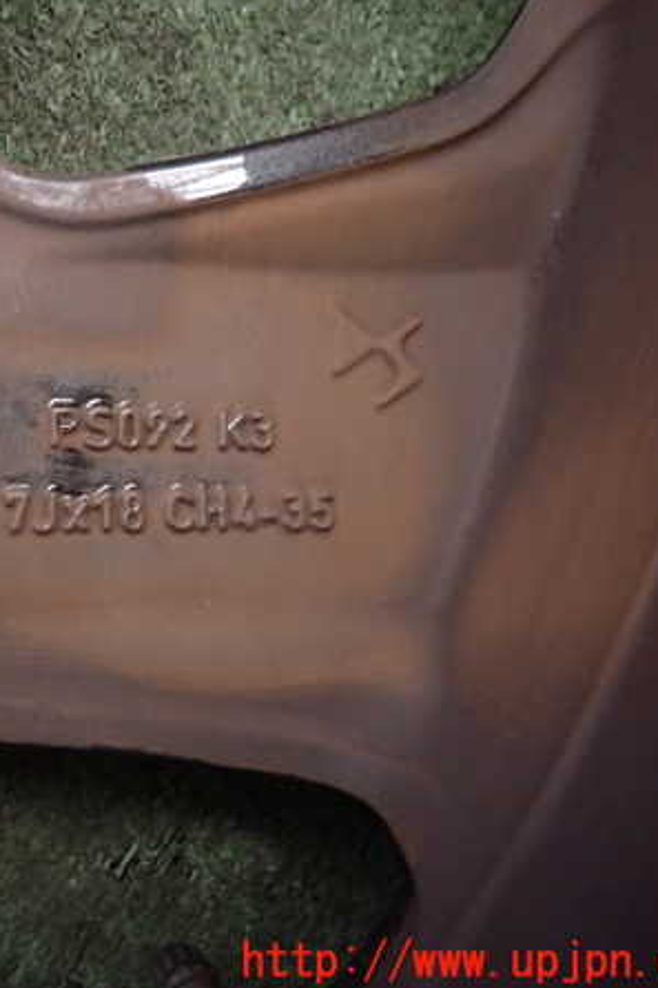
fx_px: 960
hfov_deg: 35.8
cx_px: 78
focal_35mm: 35
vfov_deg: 54.5
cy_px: 492
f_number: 2
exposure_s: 1/30
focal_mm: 4.5
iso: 640
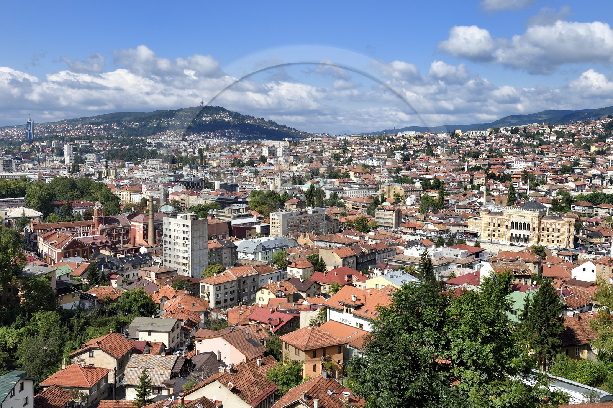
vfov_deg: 33.3
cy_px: 204
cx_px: 306
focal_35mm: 40
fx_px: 681
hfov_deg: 48.5
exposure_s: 1/250
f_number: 13
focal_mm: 40
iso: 200
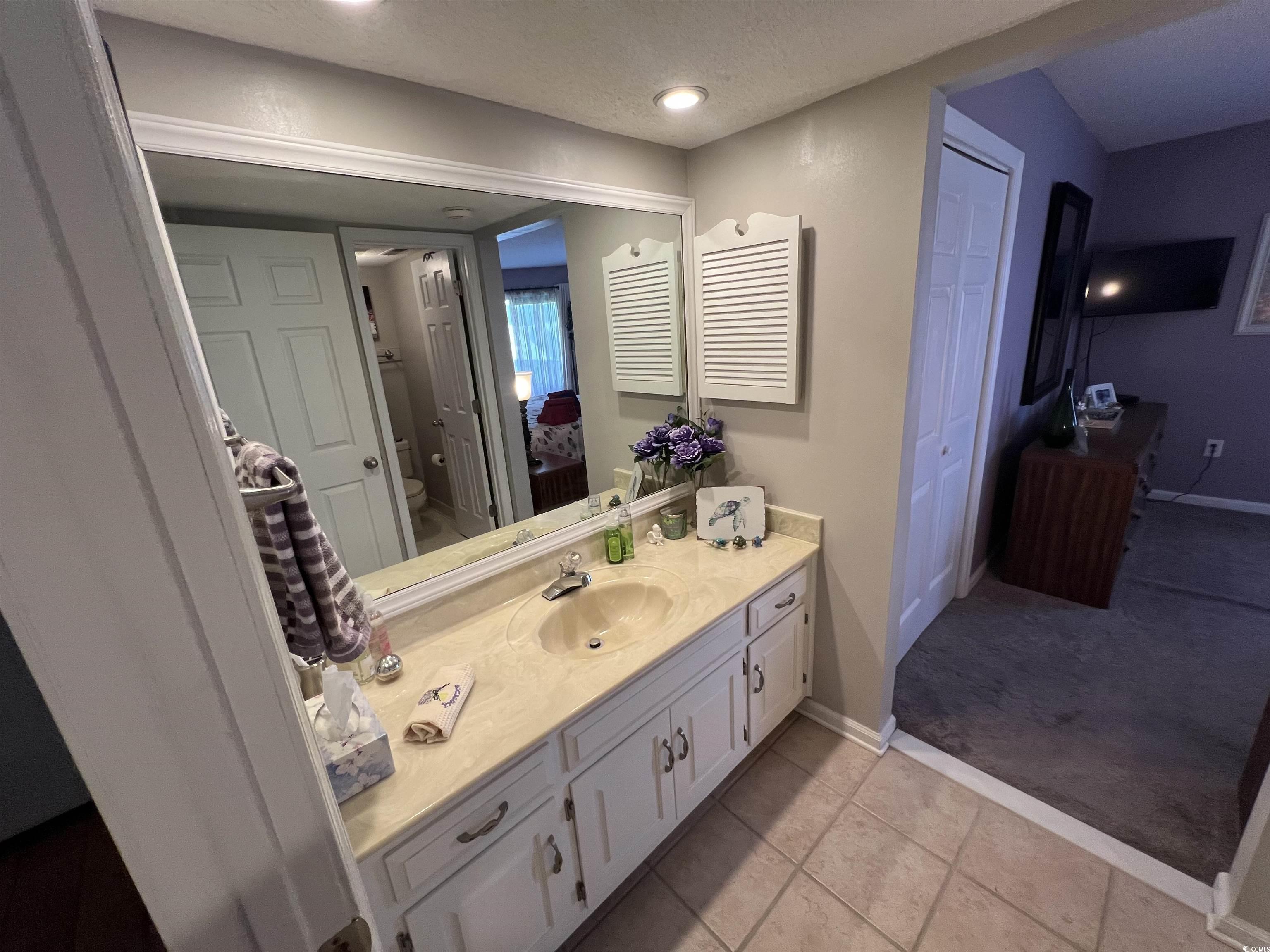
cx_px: 635
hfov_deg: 106.2
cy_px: 476
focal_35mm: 13
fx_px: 477
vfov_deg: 89.9
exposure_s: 1/120
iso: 250
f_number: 1.8
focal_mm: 1.57
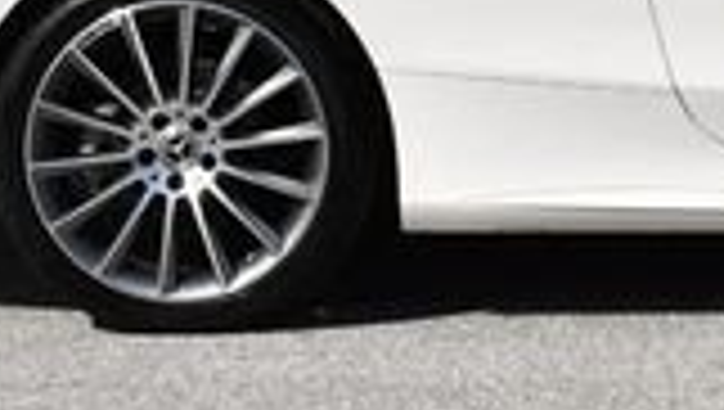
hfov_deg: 8.0
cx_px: 1007
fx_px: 5112
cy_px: -329
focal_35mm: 266
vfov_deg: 4.5
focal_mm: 32
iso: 100
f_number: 10
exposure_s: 1/400
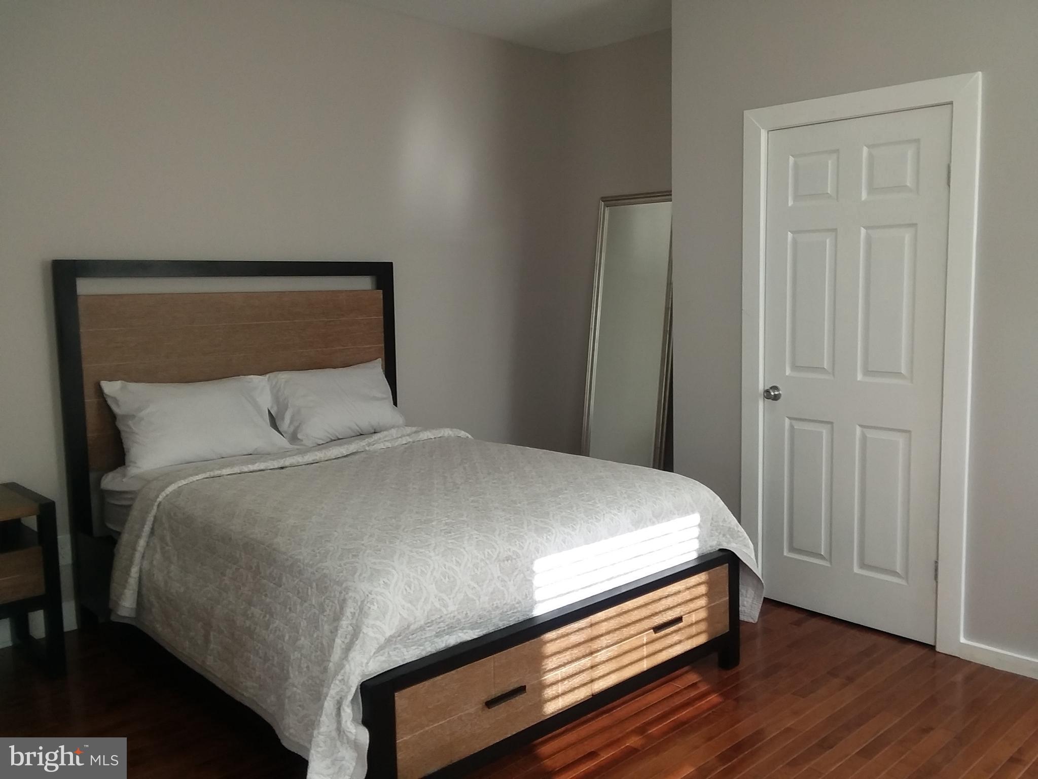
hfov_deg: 61.7
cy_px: 390
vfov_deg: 48.2
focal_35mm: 29
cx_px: 519
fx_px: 870
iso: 40
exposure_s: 1/40
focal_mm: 2.47
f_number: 1.9
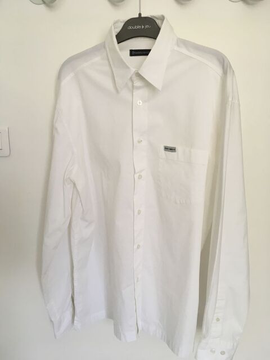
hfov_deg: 48.2
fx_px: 302
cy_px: 180
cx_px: 135
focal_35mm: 29
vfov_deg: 61.7
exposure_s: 1/33
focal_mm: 4.15
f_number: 2.2
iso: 64
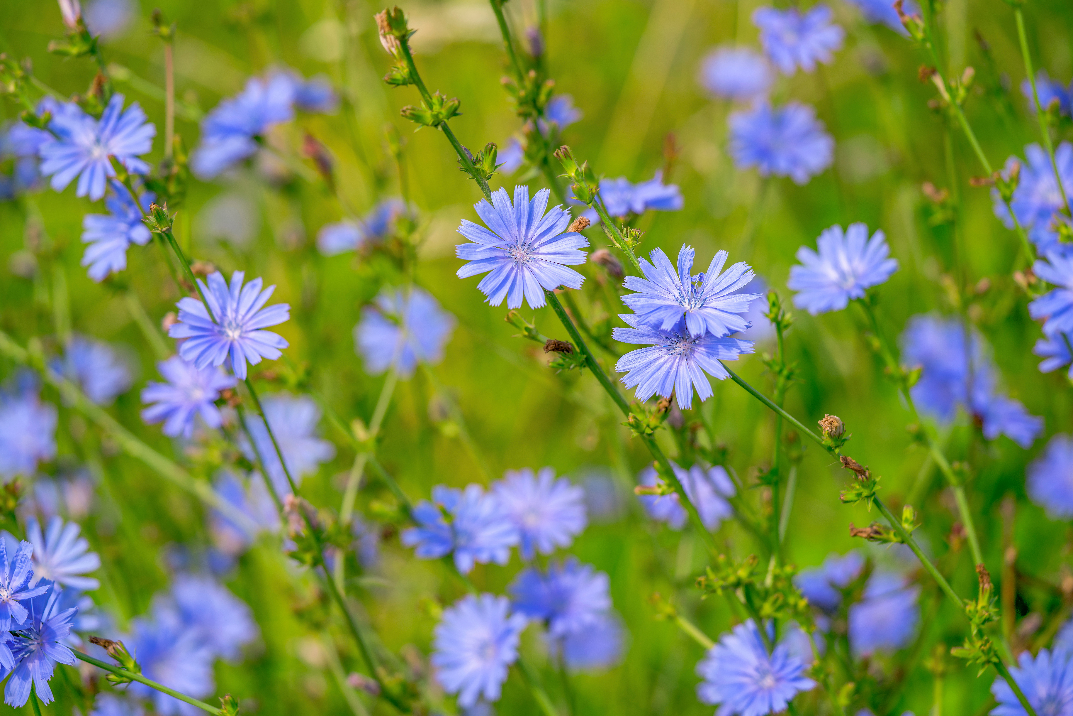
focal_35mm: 90
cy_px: 358
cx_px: 536
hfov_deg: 22.6
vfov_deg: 15.2
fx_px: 2683
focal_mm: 90
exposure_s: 1/320
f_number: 3.5
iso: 125
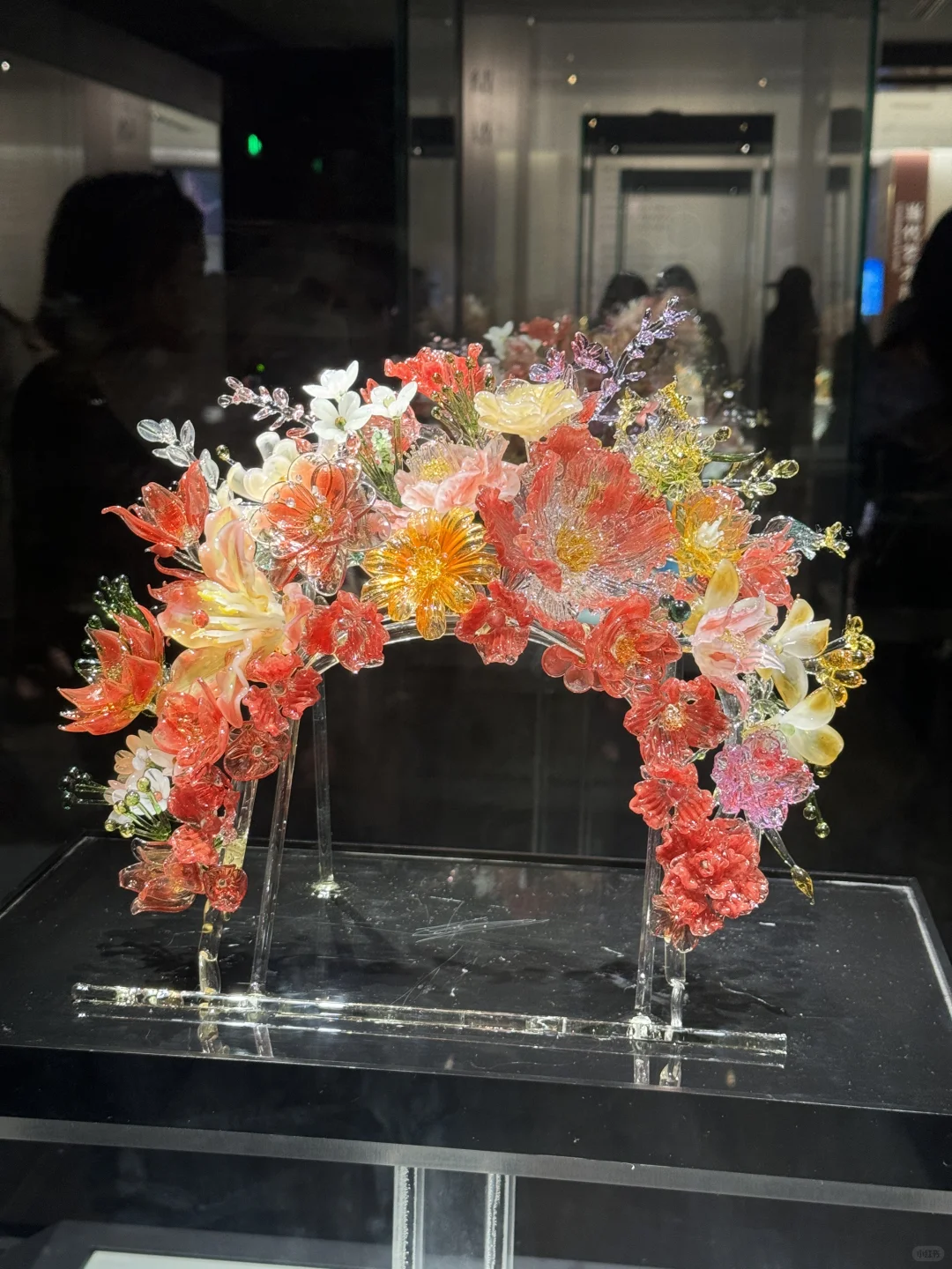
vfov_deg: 39.7
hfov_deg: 30.3
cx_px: 476
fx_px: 1760
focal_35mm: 48
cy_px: 634
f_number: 1.78
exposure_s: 1/50
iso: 160
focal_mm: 6.76
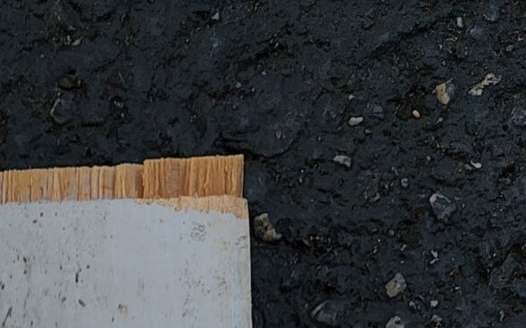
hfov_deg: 18.7
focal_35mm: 106
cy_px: 1085
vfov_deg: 9.1
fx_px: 1519
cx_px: -85
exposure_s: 1/2198
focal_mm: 5.4
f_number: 1.8
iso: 20
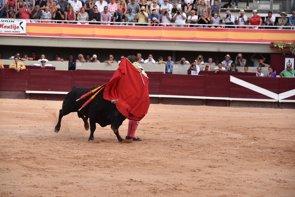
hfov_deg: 16.4
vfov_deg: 11.0
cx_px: 148
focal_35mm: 125
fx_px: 1024
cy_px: 98
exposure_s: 1/2000
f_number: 5.6
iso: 1250
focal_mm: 125
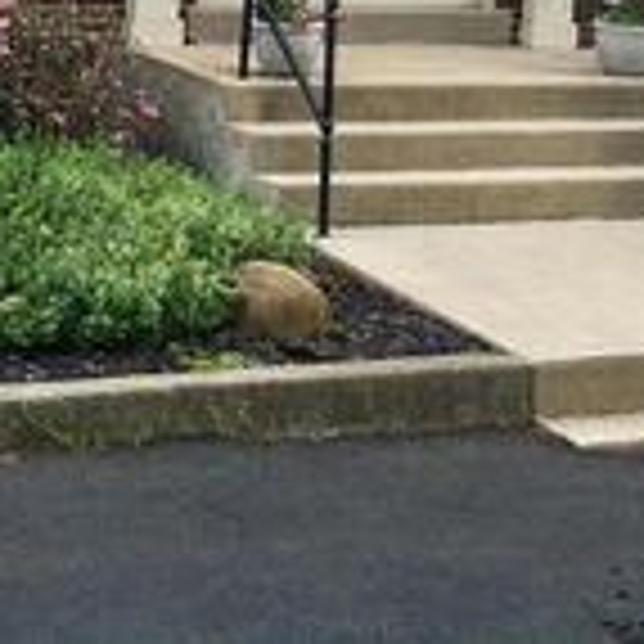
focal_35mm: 108
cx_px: 180
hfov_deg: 16.1
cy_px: -191
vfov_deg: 15.4
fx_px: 2273
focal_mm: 3.85
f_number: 2.8
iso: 80
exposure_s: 1/252
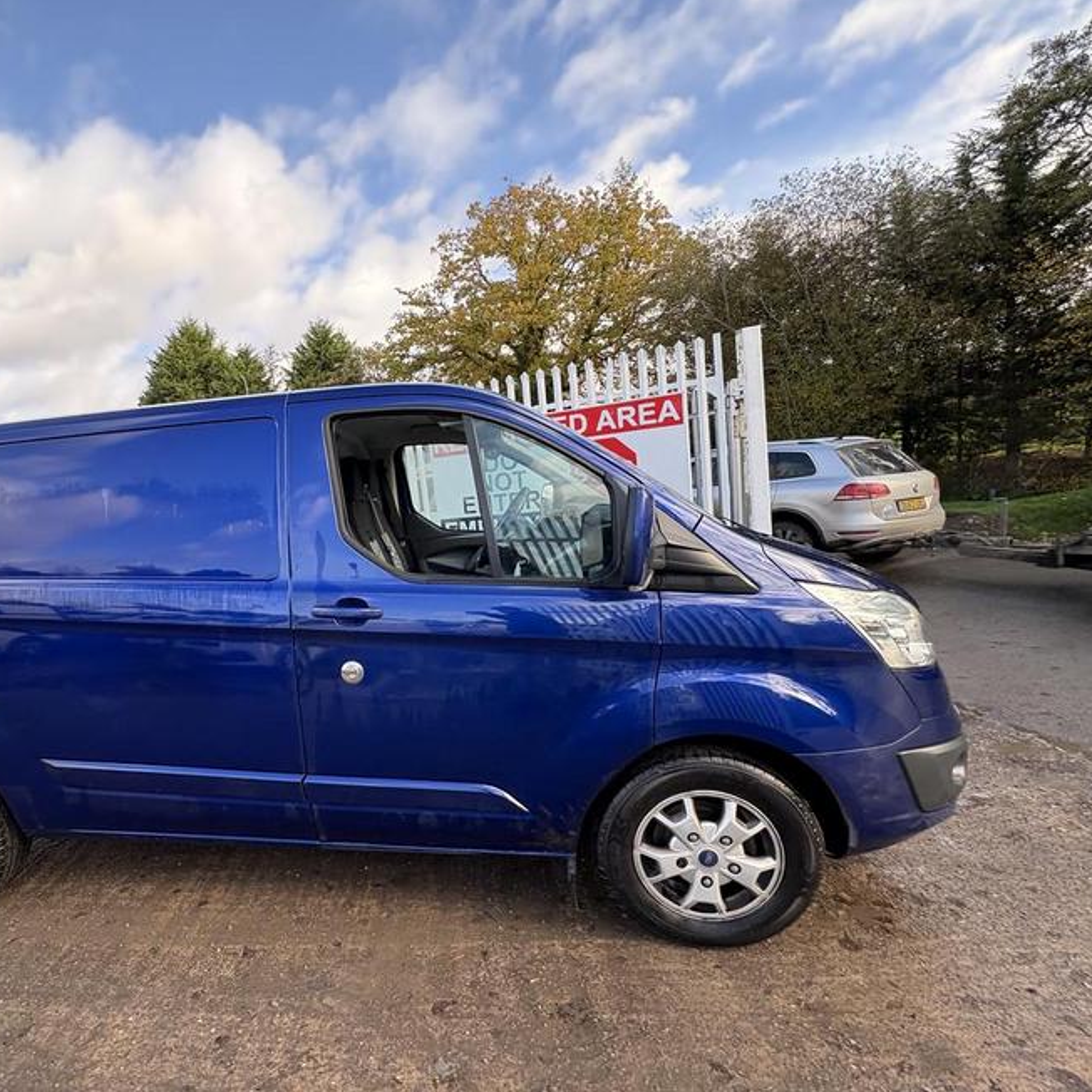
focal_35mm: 17
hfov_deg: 81.7
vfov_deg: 84.0
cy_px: 558
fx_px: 607
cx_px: 384
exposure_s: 1/238
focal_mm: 2.22
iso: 64
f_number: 2.2
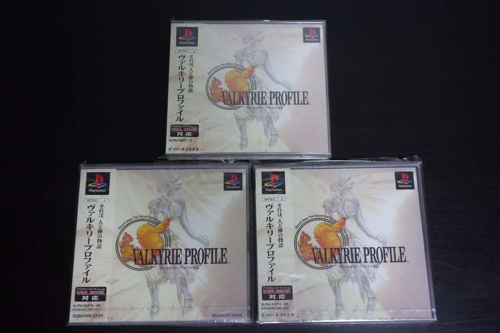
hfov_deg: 48.5
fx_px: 556
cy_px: 166
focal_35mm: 40
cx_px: 250
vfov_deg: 33.4
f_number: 2.8
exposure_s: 1/50
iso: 500
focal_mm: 14.75
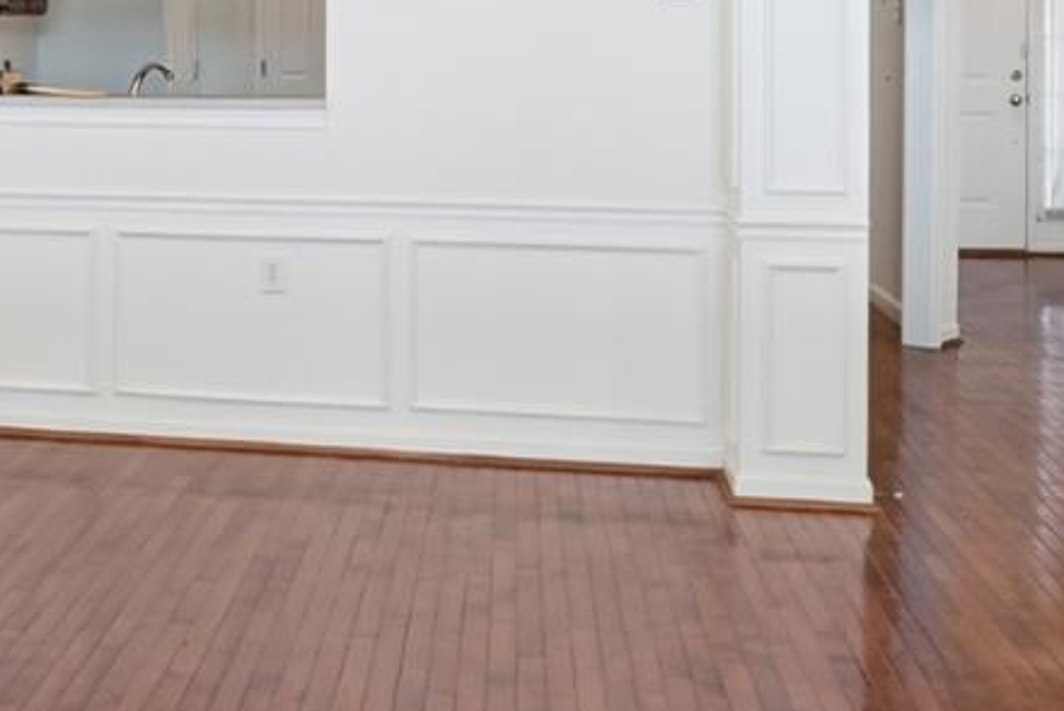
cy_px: 35
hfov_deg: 36.6
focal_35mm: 51
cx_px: 123
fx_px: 1508
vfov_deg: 25.5
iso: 100
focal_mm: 10
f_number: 4.5
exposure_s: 1/160
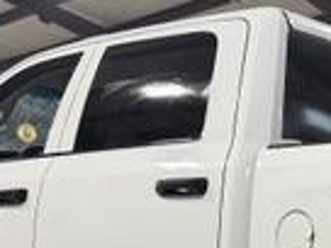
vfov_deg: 15.4
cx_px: 389
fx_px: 851
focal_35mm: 89
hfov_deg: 20.7
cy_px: 370
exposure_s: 1/60
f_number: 1.78
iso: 200
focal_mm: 6.76
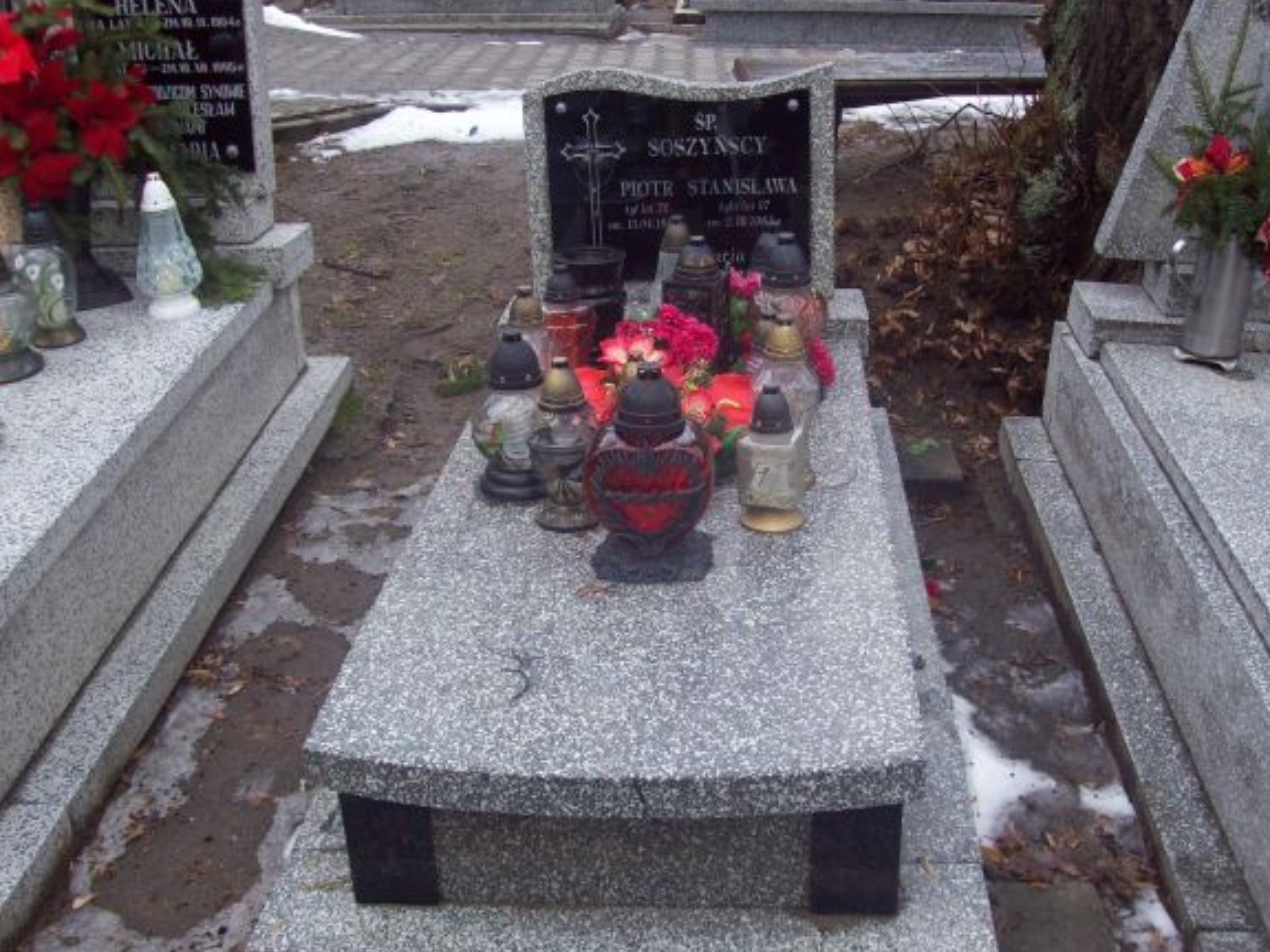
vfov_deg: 36.0
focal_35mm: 40
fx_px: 1468
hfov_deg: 46.8
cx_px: 646
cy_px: 465
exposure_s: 1/108
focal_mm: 6
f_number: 2.7
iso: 80
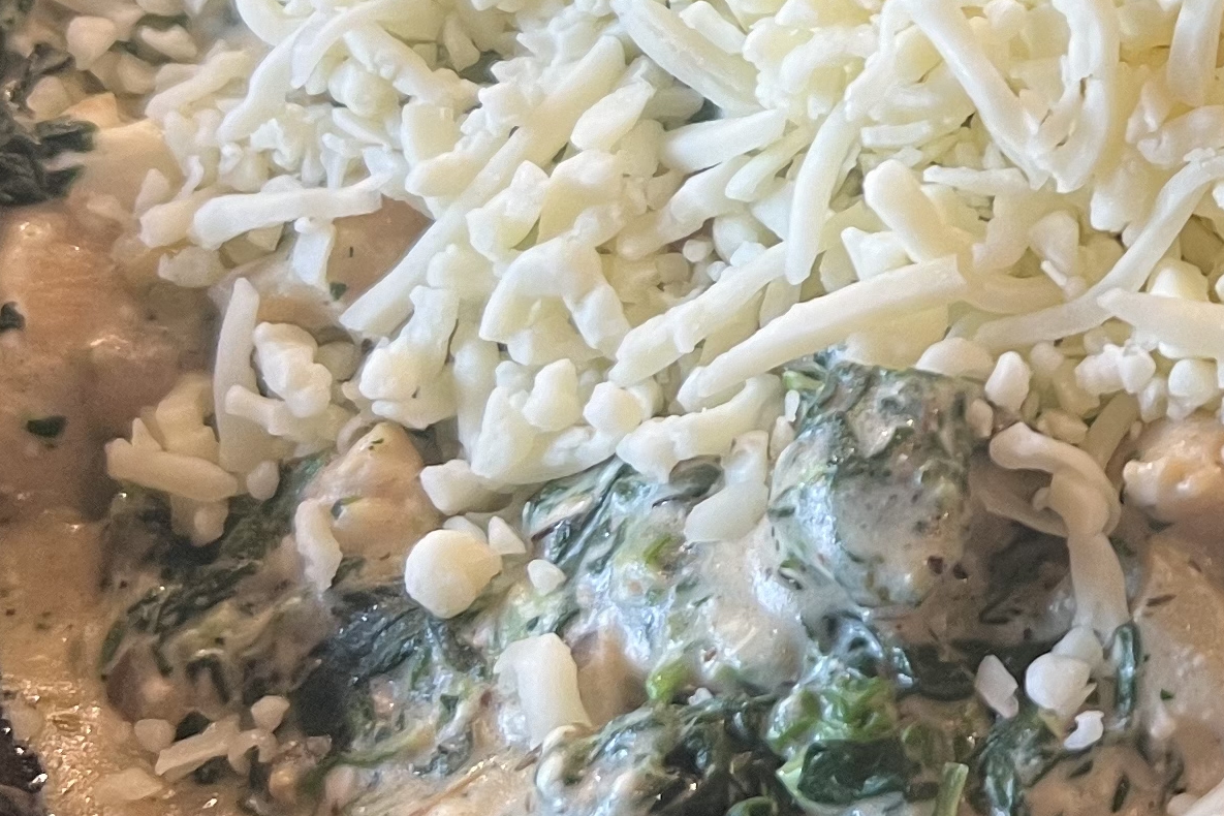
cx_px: 1417
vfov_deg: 14.6
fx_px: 3128
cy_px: -14
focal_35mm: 92
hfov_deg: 20.8
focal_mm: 5.7
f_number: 1.5
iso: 125
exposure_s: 1/60
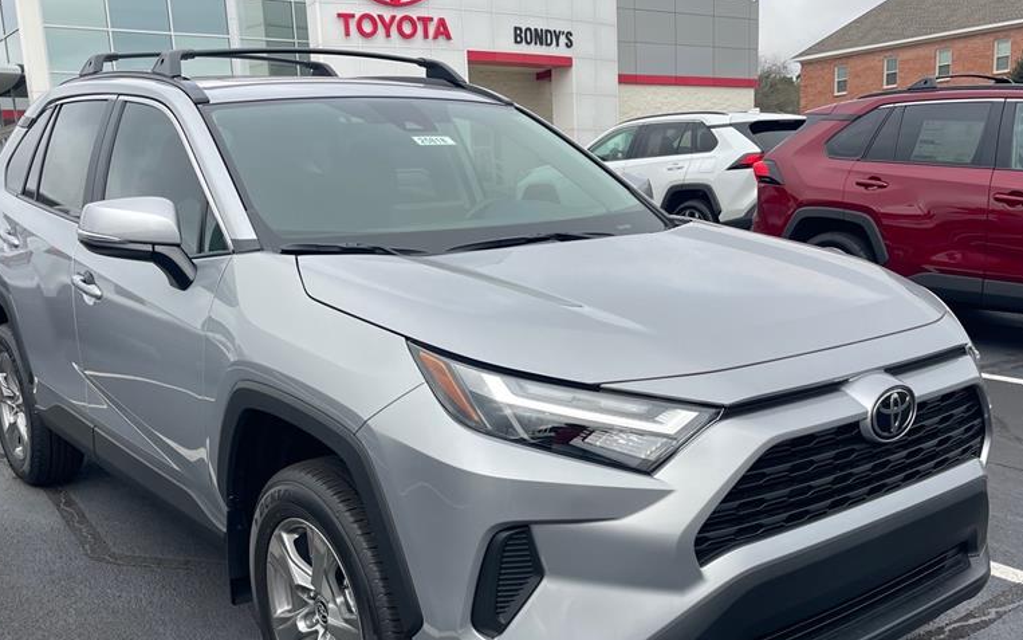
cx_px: 496
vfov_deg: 34.1
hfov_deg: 52.7
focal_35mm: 37
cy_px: 425
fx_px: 1032
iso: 32
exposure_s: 1/1370
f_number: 1.6
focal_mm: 5.1
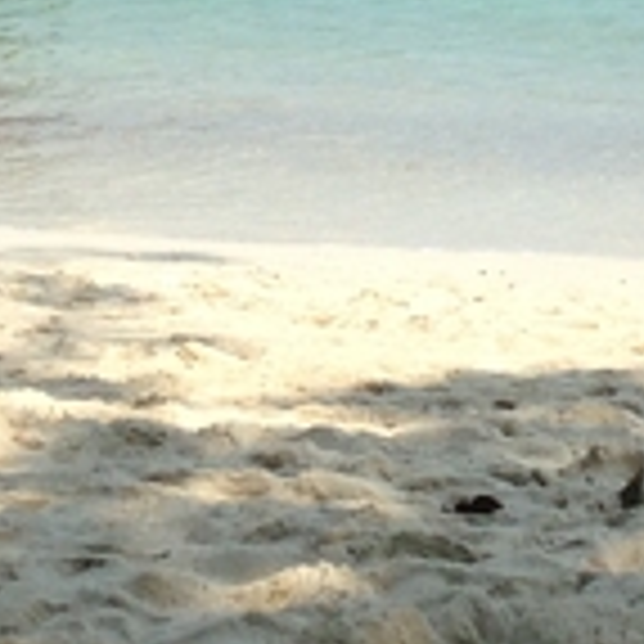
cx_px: 802
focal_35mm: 196
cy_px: -180
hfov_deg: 8.8
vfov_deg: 8.8
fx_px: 4125
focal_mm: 4.12
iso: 50
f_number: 2.4
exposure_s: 1/1506
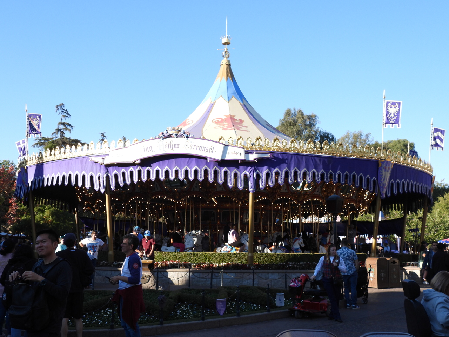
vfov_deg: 36.0
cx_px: 224
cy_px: 168
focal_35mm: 40
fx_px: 519
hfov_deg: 46.8
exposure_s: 1/500
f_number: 3.2
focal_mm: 7.1
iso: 100
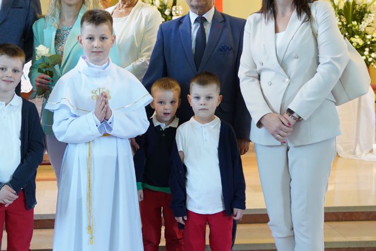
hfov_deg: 28.3
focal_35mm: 71
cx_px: 130
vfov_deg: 19.2
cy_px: 98
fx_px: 741
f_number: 4
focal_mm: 39
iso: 2000
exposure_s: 1/100
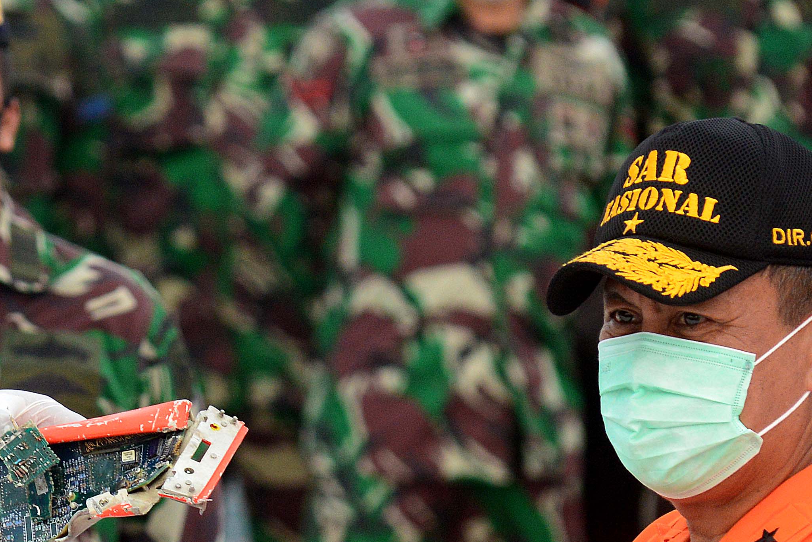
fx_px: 12275
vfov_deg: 2.5
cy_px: 595
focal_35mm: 544
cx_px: 114
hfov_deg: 3.8
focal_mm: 185
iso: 1600
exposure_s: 1/200
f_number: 7.1
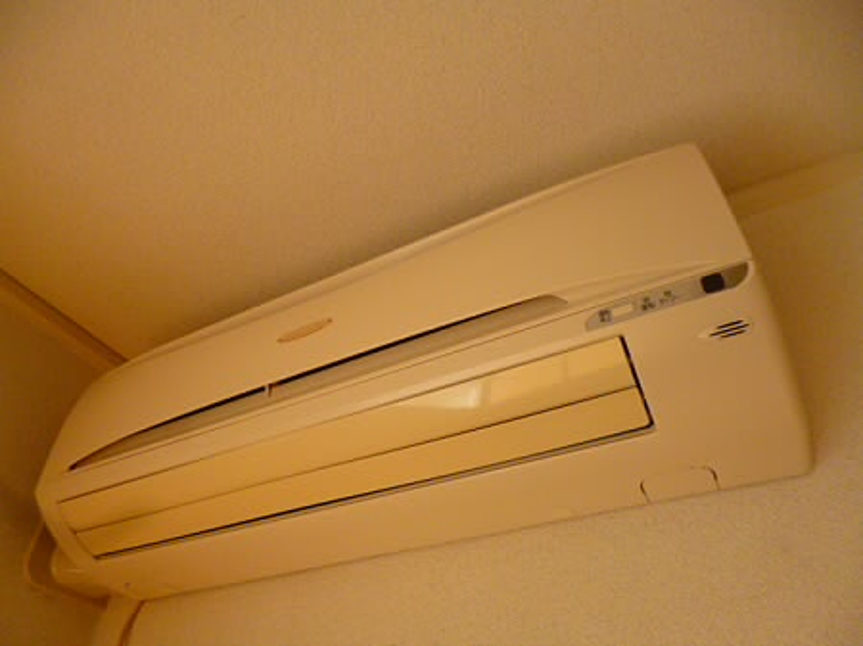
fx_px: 598
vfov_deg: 56.8
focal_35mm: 24
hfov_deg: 71.6
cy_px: 323
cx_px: 432
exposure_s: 1/640
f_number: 2.5
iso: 400
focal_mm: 4.3
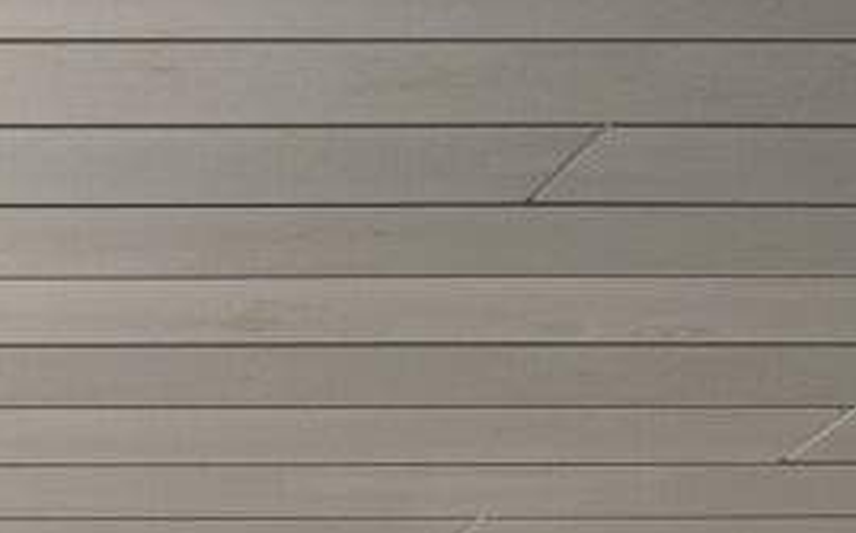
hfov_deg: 6.8
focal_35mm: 296
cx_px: -1108
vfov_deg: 4.1
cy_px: 2095
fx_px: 6900
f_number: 11
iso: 100
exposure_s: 1/13
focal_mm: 38
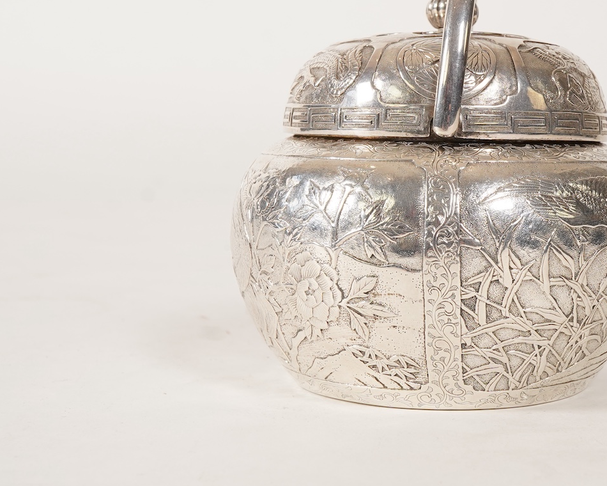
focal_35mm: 75
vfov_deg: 20.4
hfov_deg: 25.2
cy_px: 193
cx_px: 435
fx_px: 1347
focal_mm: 30
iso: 400
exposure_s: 1/125
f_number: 16
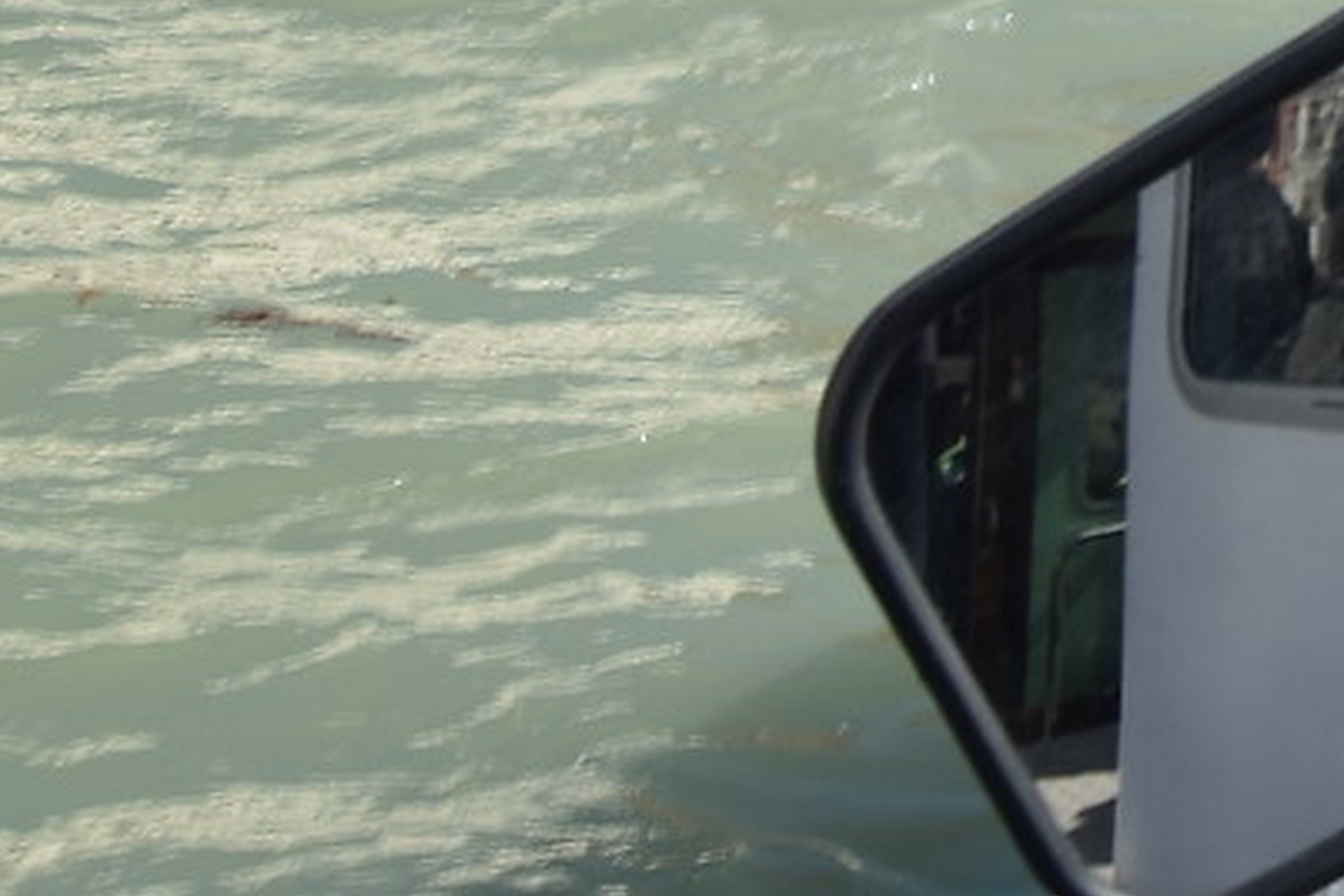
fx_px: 6010
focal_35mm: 161
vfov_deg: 7.9
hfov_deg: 10.8
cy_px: -1217
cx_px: 3276
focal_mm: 18
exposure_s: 1/60
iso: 100
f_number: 9
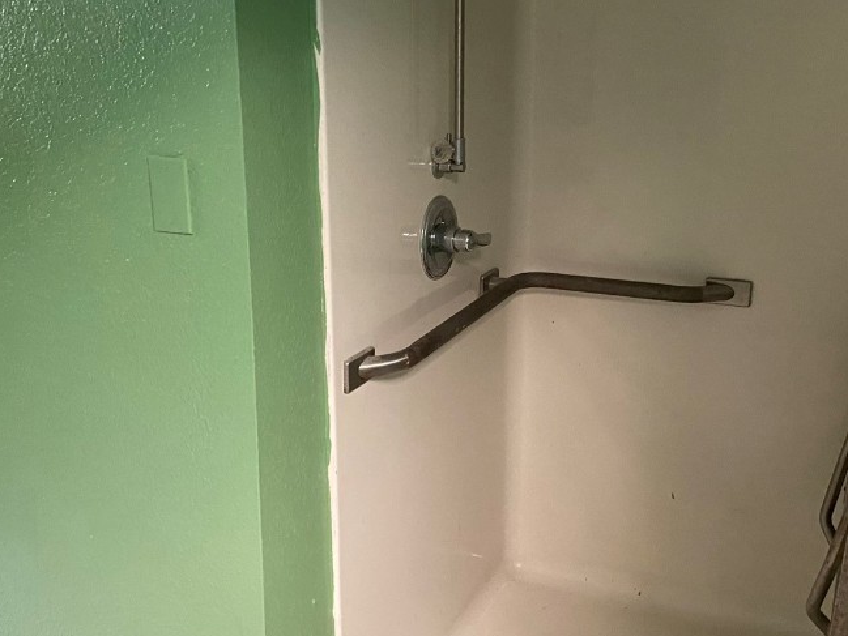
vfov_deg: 35.1
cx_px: 431
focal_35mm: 41
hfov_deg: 45.8
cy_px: 311
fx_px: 1005
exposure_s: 1/30
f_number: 1.8
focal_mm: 4.25
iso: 640
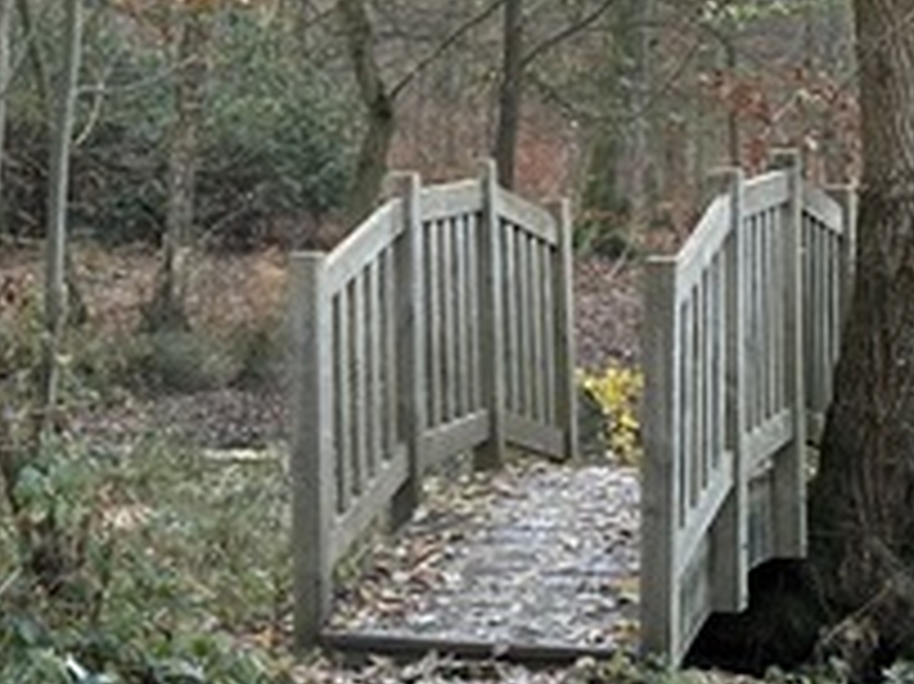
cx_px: 68
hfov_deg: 13.8
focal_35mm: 142
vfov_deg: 10.4
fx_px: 3747
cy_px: 432
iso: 80
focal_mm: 6.86
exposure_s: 1/62
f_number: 1.78
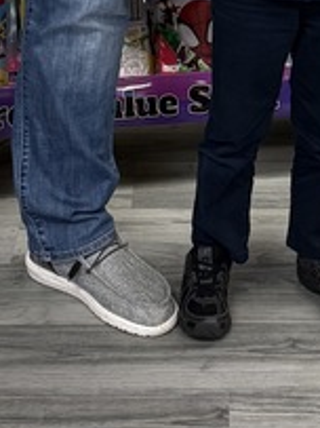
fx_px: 1493
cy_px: -219
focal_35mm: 121
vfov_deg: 15.1
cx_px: 248
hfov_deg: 12.2
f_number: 1.78
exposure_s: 1/120
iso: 250
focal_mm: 6.76
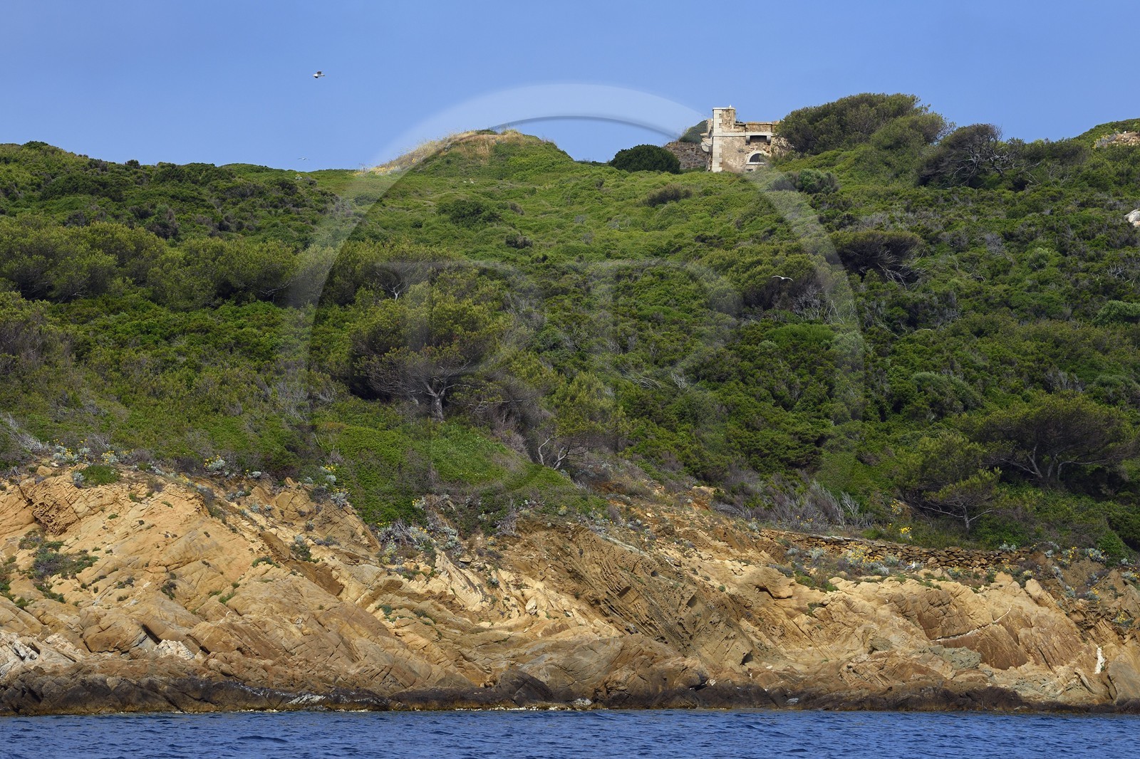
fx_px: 6332
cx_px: 570
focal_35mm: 200
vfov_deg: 6.9
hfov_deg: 10.3
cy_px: 380
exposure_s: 1/500
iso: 200
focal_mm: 200
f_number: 9
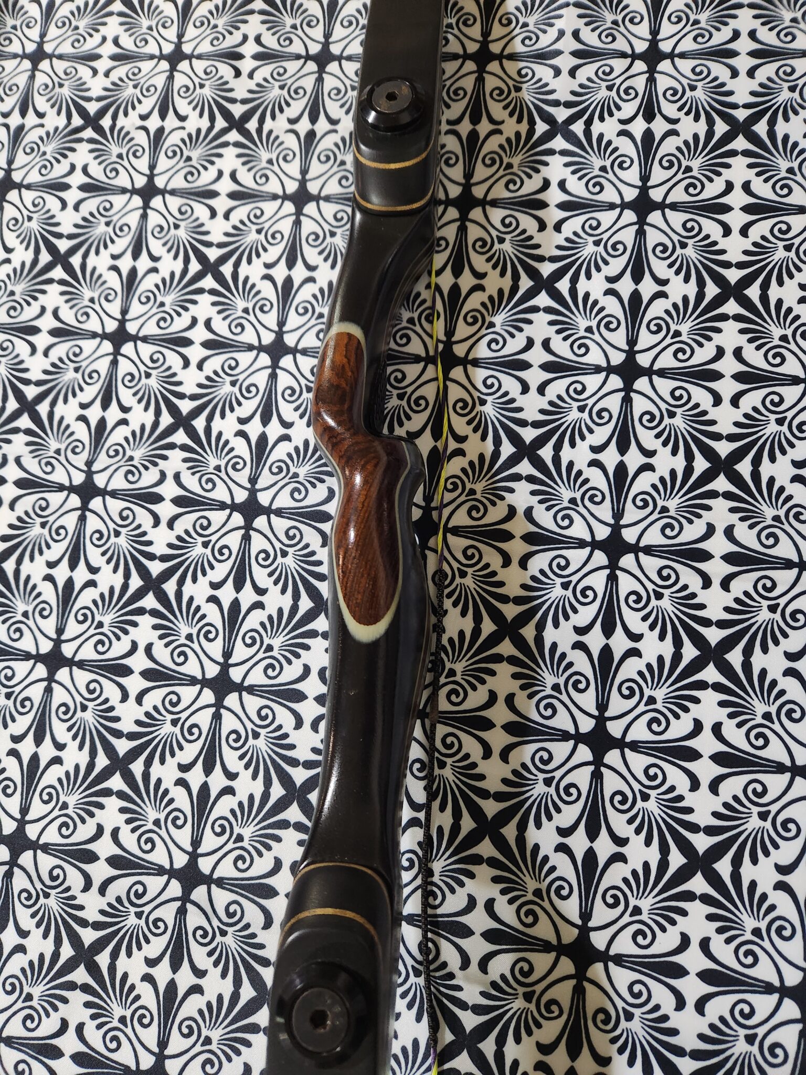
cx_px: 403
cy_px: 538
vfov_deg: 73.9
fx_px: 714
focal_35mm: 23
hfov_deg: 58.9
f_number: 1.8
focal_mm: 5.4
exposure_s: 1/60
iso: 640
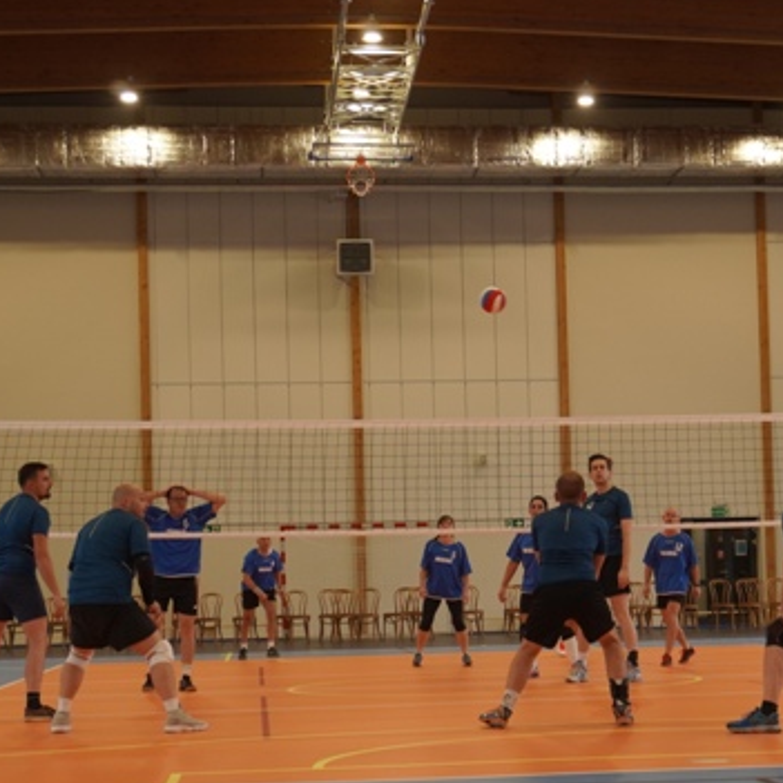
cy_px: 547
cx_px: 570
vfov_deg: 22.9
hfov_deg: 22.9
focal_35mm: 75
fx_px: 1919
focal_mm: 25
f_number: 4.5
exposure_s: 1/160
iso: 400
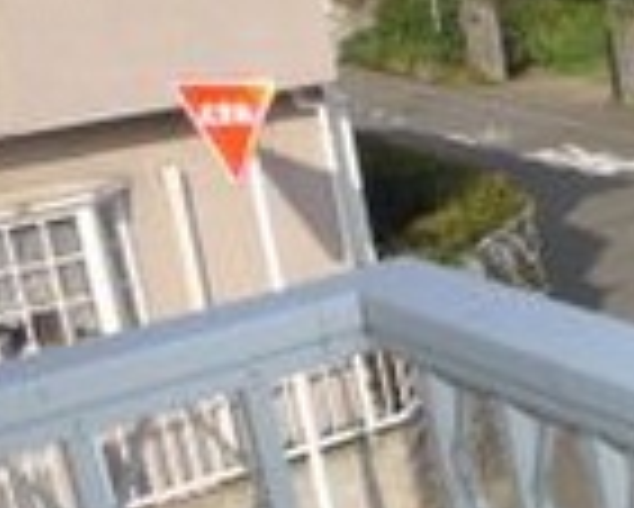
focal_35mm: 116
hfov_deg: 13.4
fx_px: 2178
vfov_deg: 13.3
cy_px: 267
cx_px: 1380
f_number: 4
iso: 100
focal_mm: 5.1
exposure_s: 1/800
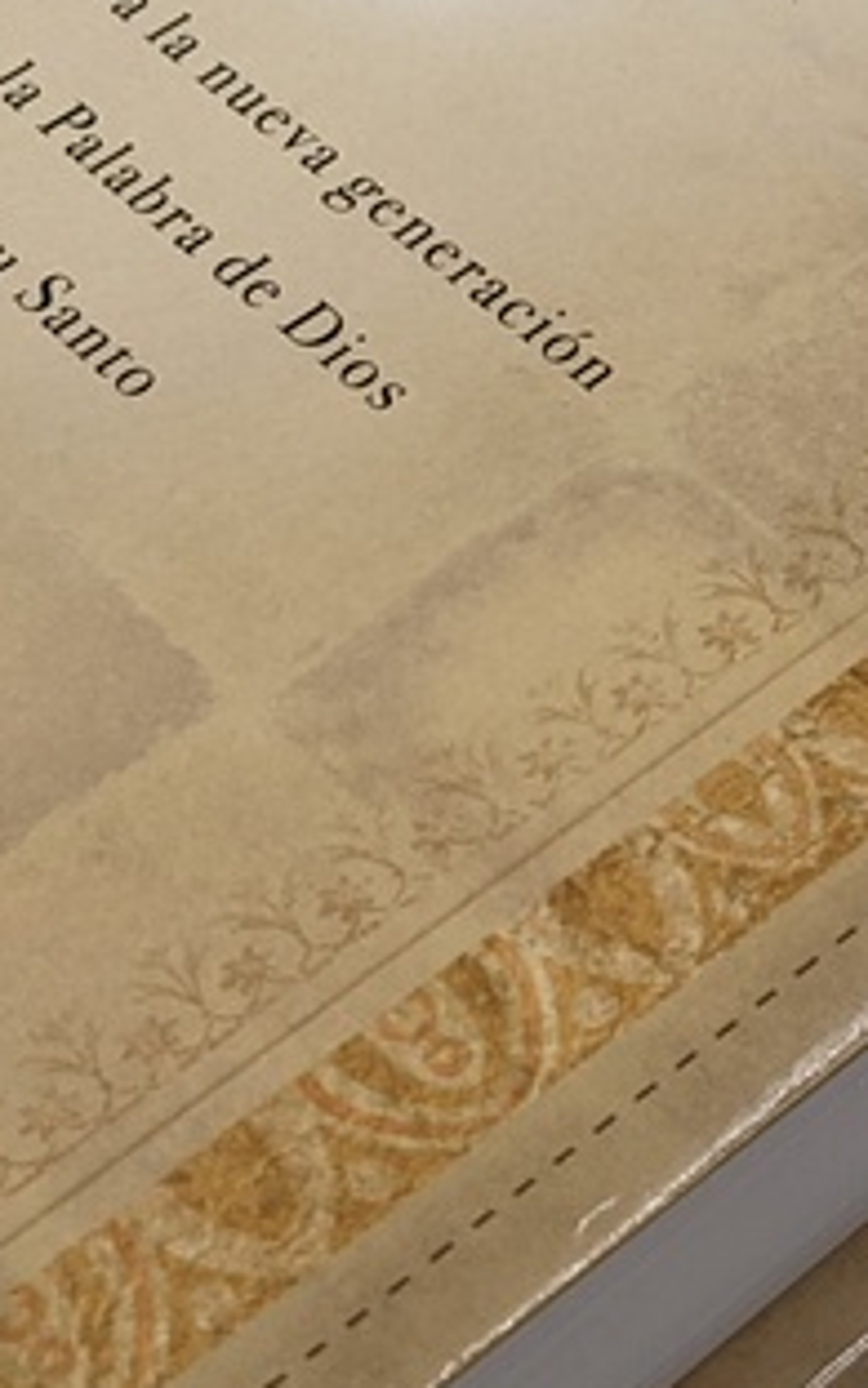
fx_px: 4163
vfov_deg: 18.9
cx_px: 516
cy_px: 494
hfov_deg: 11.9
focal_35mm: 110
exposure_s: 1/435
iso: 56
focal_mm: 4.38
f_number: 1.73
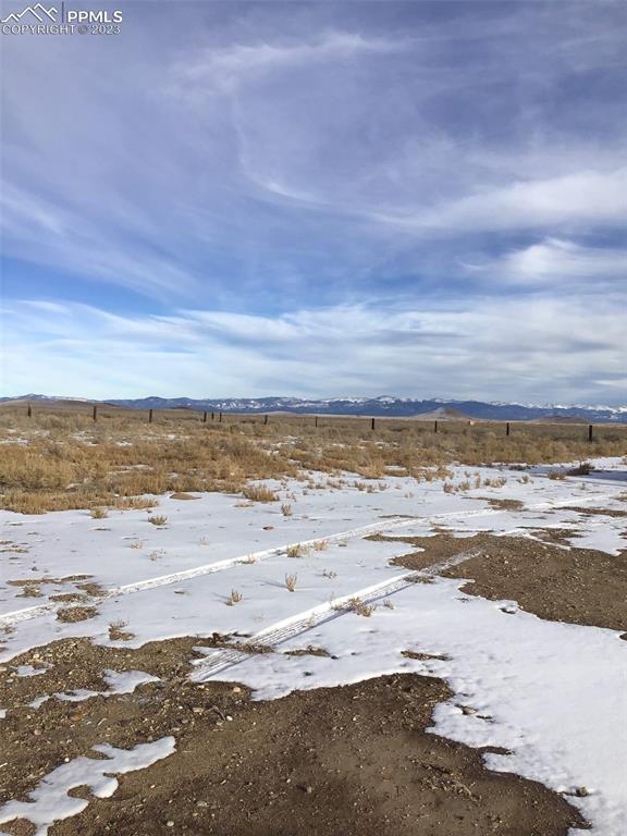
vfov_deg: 58.4
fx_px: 749
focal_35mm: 31
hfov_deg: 45.4
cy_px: 418
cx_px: 314
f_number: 2.4
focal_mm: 3.3
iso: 25
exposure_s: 1/1597
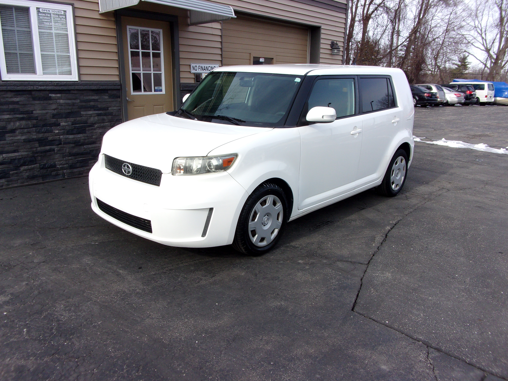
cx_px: 254
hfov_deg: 63.4
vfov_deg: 49.7
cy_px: 190
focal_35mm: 28
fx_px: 411
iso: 80
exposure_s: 1/50
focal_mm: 5.1
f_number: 10.8
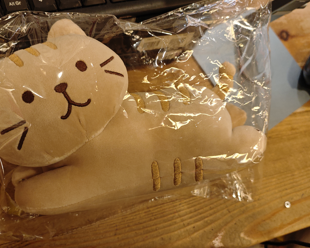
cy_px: 123
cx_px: 146
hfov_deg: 49.1
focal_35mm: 37
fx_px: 339
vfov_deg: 40.1
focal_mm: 8.72
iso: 400
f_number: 2
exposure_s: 1/50
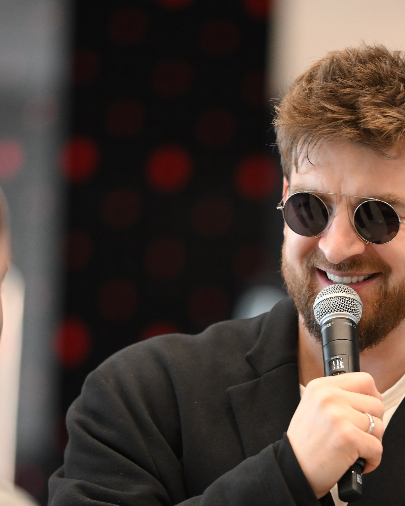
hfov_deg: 4.9
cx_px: 299
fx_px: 4750
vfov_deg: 6.1
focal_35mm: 317
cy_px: 362
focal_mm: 135
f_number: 1.8
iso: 1600
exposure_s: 1/320
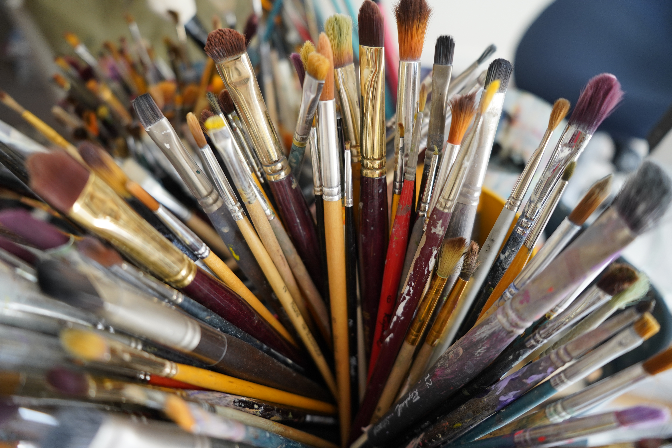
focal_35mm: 28
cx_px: 336
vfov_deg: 46.4
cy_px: 224
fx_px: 523
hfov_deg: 65.5
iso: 1250
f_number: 4
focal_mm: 28
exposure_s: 1/60
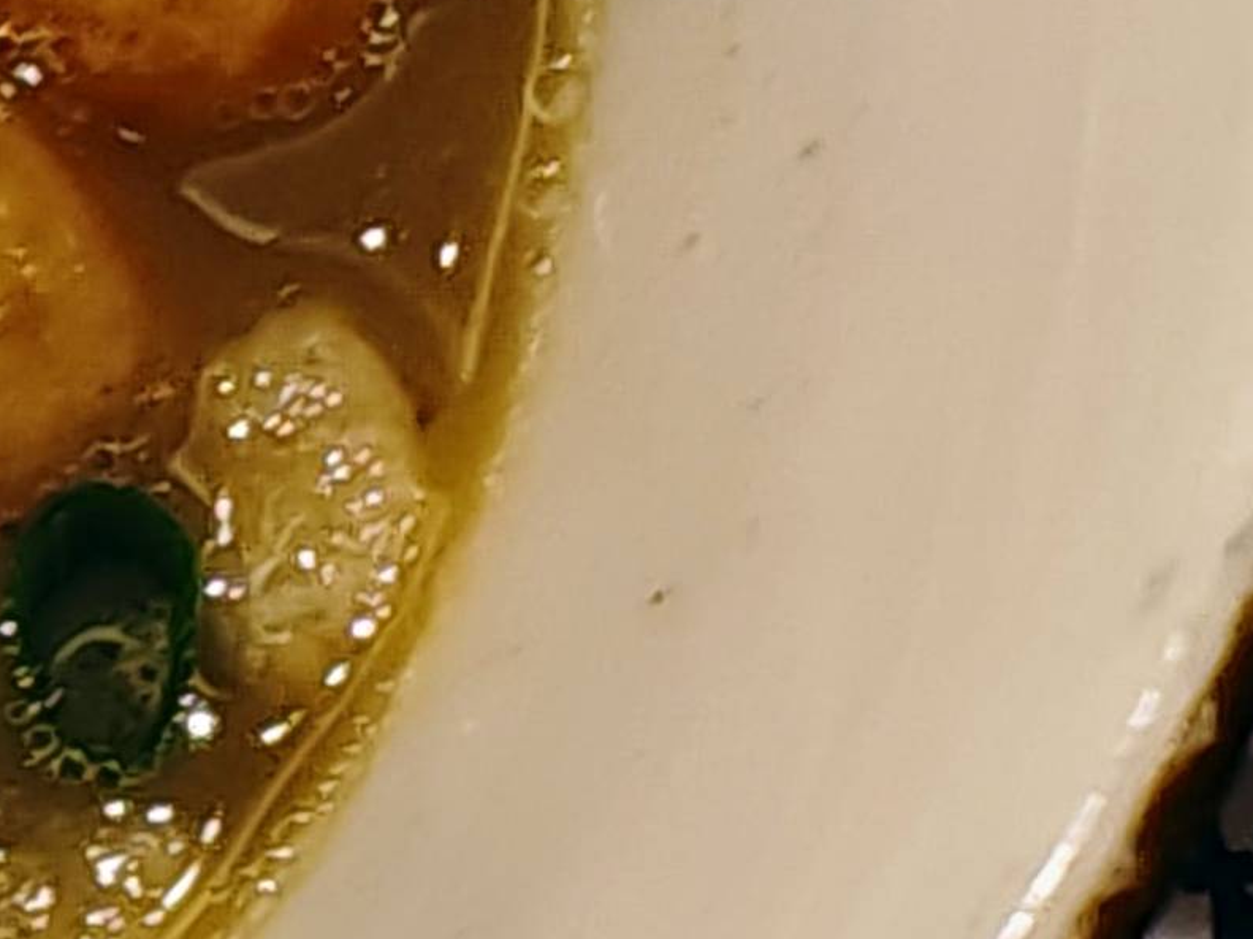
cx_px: -1243
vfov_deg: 10.9
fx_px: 4850
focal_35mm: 134
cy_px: -112
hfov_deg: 12.9
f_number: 2
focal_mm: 1.82
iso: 398
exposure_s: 1/50
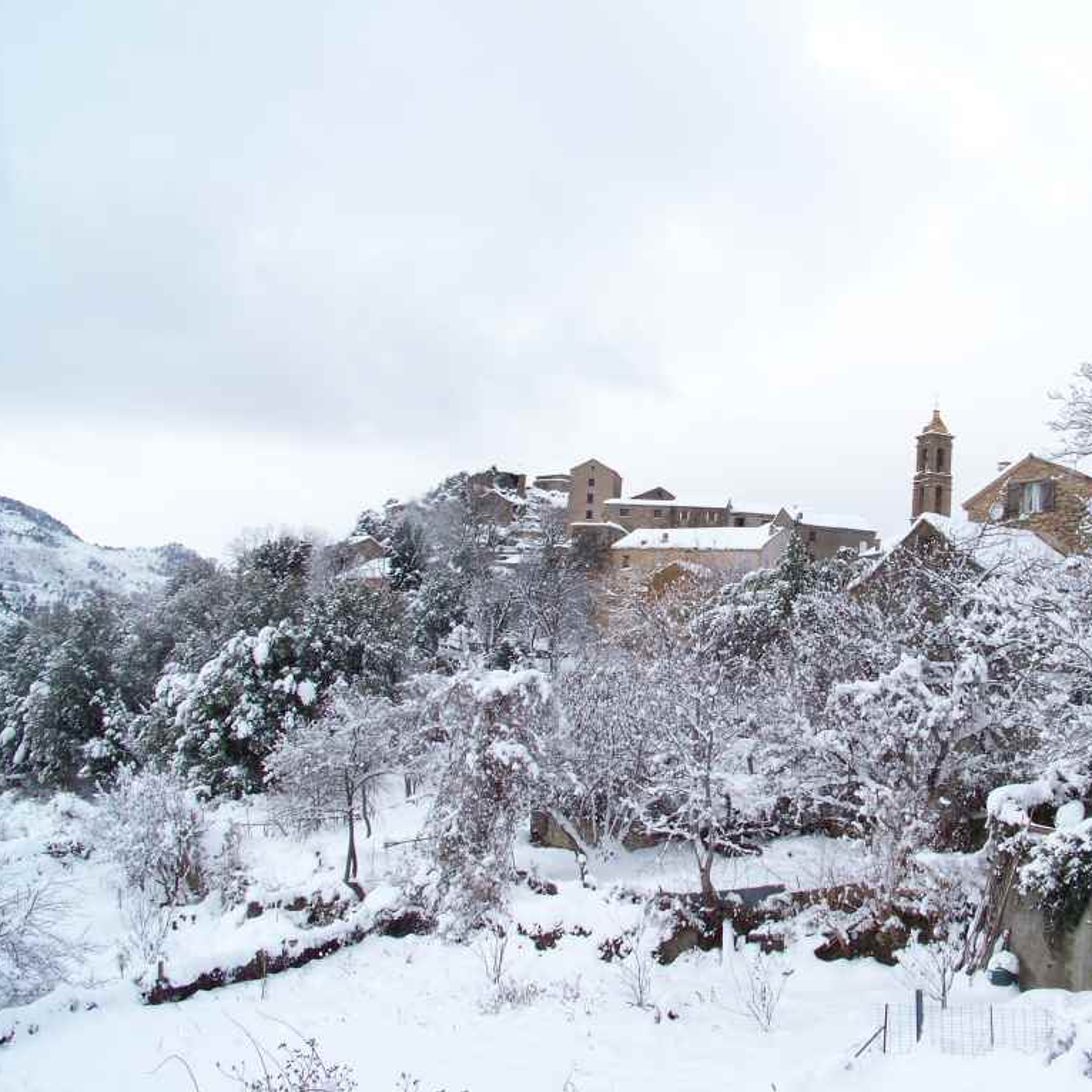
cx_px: 700
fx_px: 1392
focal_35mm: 39
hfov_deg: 42.4
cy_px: 546
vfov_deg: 42.8
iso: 64
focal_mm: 5.85
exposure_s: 1/80
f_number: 5.6
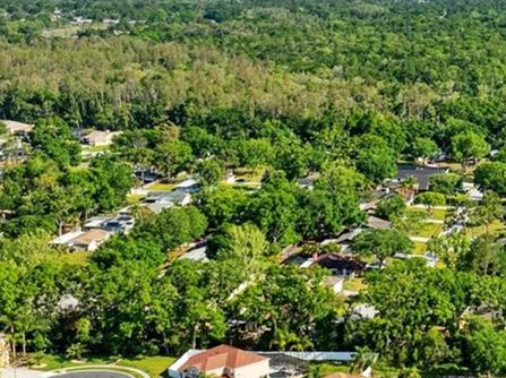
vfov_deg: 17.1
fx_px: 1255
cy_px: 203
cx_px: 543
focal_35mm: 86
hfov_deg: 21.7
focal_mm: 12.3
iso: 100
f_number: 6.3
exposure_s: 1/320
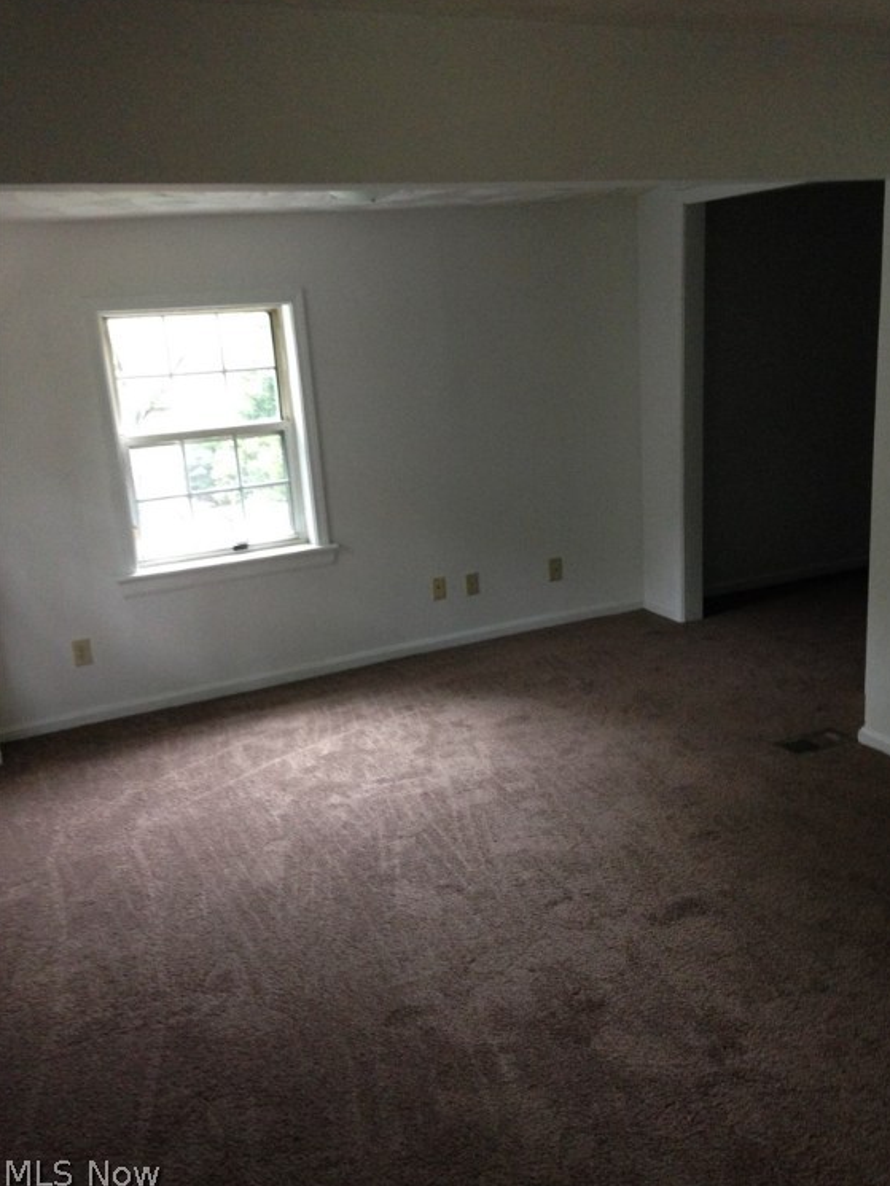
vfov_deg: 53.9
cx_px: 454
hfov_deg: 41.8
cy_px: 589
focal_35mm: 34
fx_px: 1165
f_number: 2.4
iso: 250
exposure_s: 1/20
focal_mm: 4.12
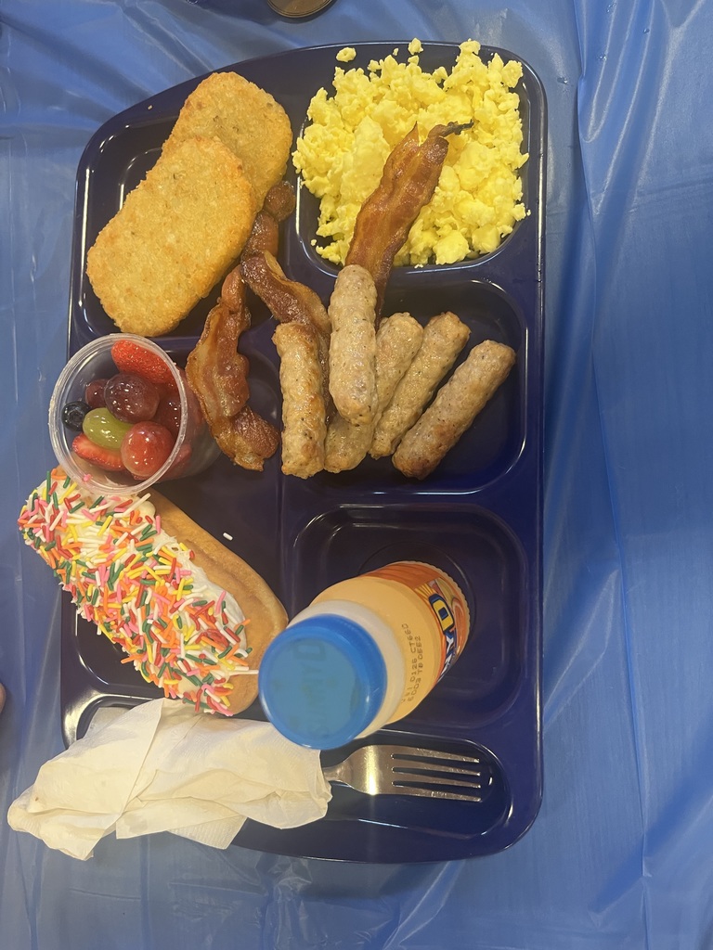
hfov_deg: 53.1
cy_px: 475
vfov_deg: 67.3
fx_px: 714
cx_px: 356
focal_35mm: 26
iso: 200
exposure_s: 1/60
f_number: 1.6
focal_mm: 5.1
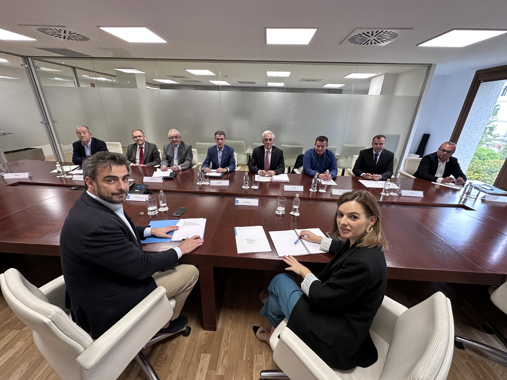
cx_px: 254
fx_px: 205
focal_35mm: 14
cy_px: 190
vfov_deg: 85.7
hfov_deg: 102.1
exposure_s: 1/100
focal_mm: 2.22
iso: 200
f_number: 2.2
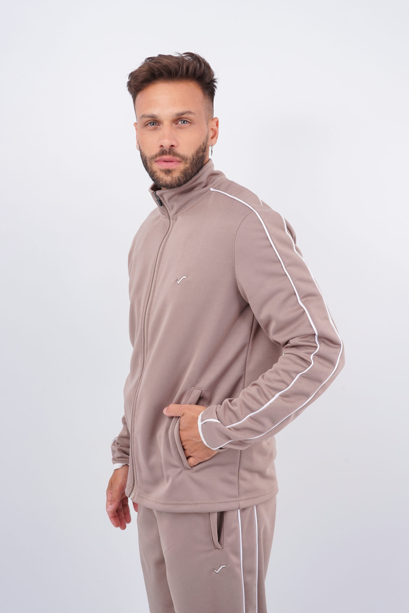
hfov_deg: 32.6
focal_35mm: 41
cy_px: 306
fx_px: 699
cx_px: 204
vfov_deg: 47.4
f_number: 14
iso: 160
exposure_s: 1/125
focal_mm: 41
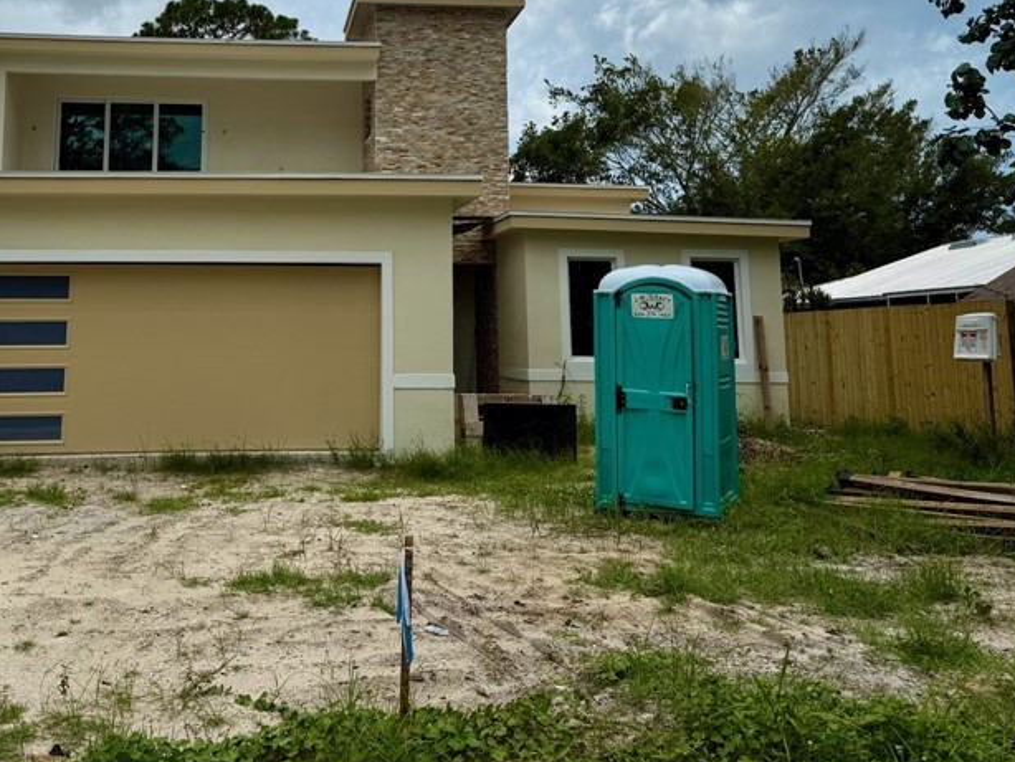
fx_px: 1173
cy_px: 144
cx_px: 342
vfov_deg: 34.8
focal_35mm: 40
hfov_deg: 46.1
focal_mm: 6.76
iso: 80
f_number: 1.78
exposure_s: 1/9091
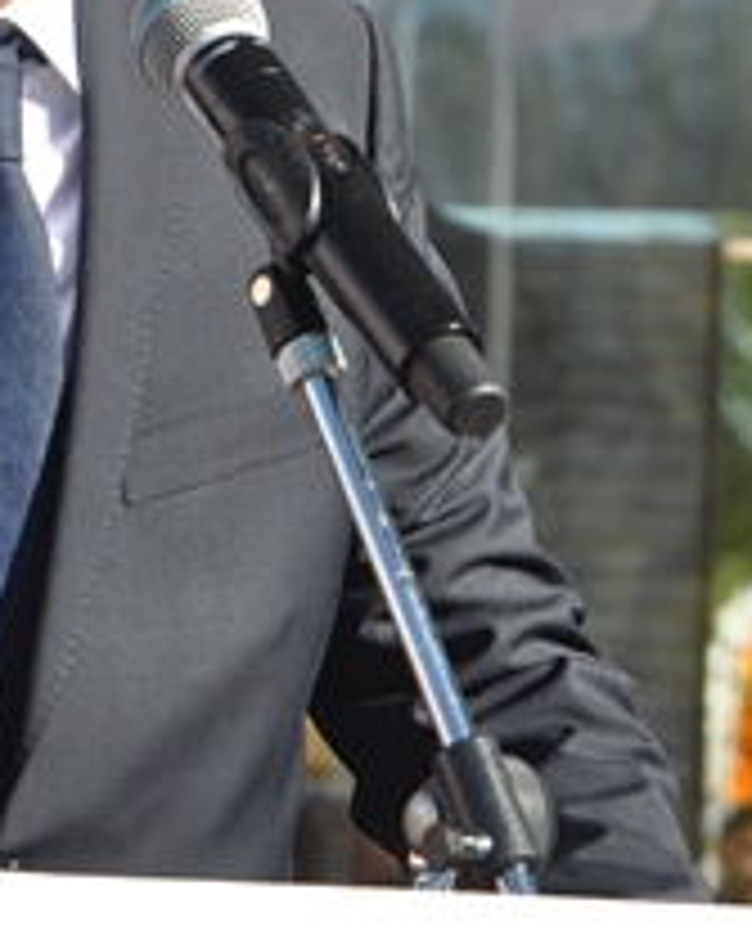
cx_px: 218
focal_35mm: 302
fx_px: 8408
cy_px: -121
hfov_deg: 5.1
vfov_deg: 6.4
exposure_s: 1/500
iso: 220
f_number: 5.6
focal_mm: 70
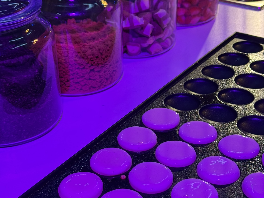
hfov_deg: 29.8
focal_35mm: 65
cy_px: 118
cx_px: 132
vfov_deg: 22.6
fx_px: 496
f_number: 1.78
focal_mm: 6.76
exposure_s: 1/175
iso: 64
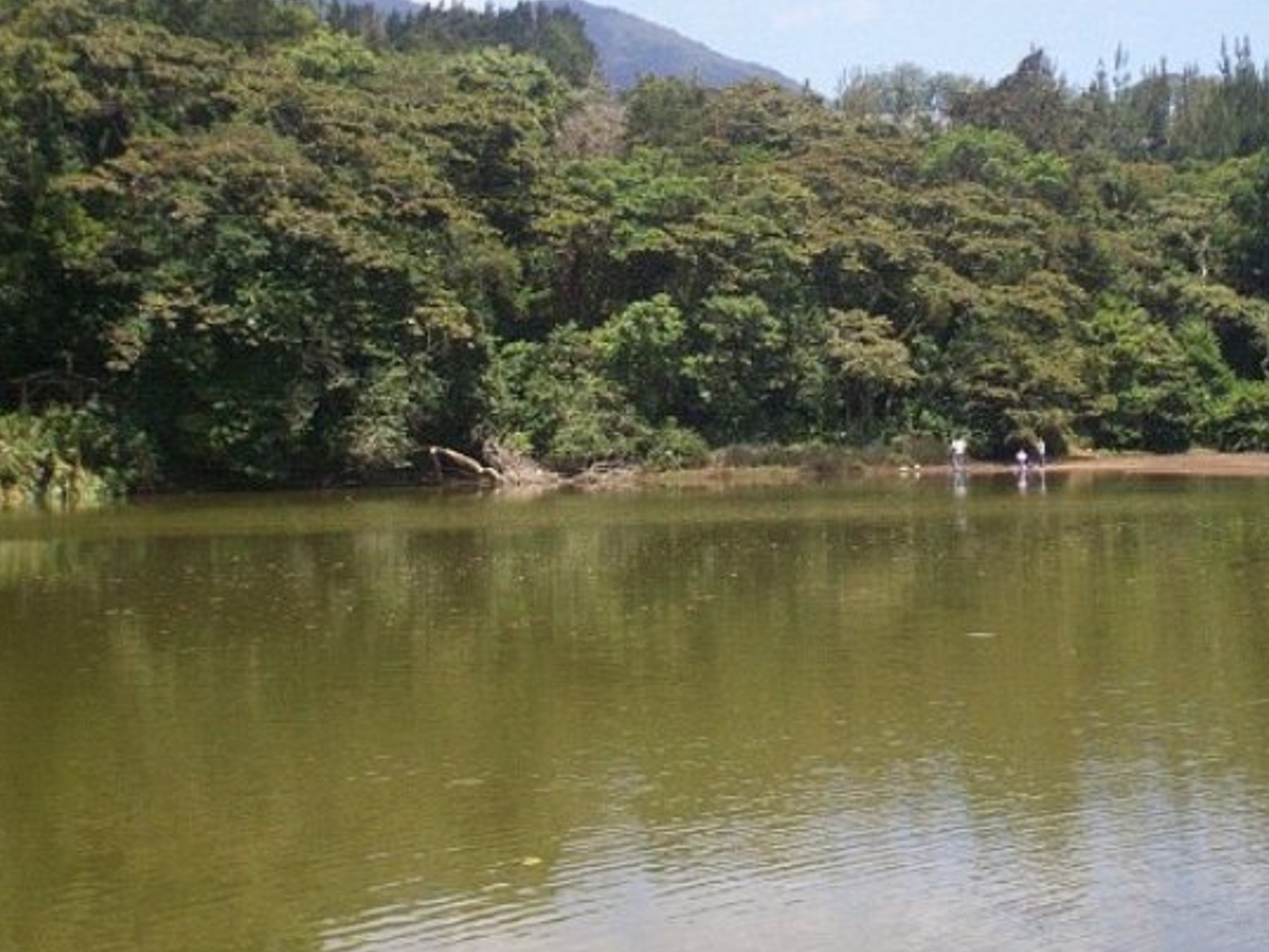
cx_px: 788
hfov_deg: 24.3
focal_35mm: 80
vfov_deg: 18.2
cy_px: 133
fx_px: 2933
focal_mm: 6
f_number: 4.5
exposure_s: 1/493
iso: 100
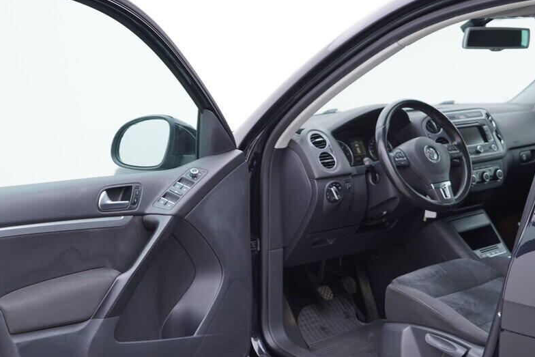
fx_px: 699
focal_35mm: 47
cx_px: 256
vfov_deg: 28.6
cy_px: 209
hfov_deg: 41.9
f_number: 3.2
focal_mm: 24
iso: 125
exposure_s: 1/50
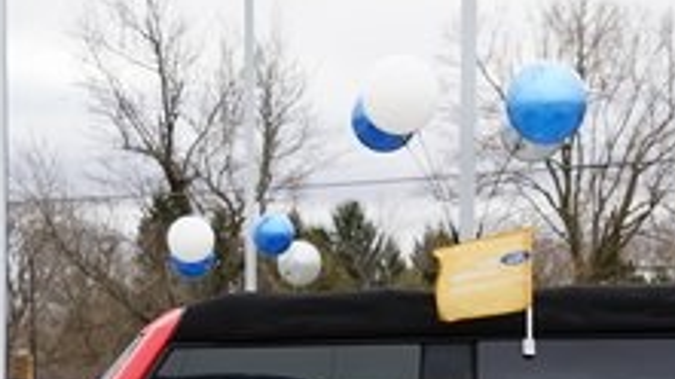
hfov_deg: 12.9
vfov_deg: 7.1
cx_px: 376
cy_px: 585
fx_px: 2987
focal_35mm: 167
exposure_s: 1/60
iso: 100
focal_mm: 55
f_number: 6.3
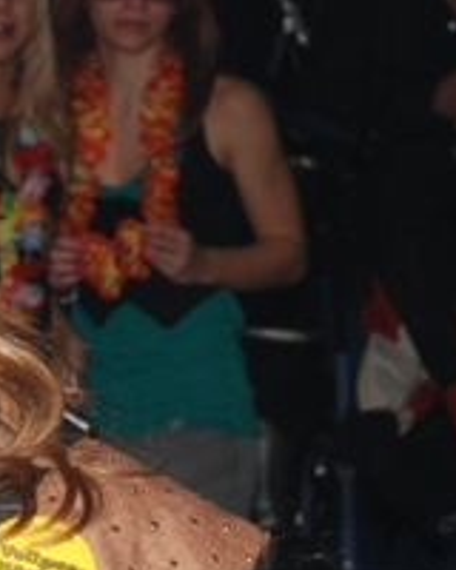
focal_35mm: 231
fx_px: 3897
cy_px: 192
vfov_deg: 8.4
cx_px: 197
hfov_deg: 6.7
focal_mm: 32
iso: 200
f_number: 4.2
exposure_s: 1/60
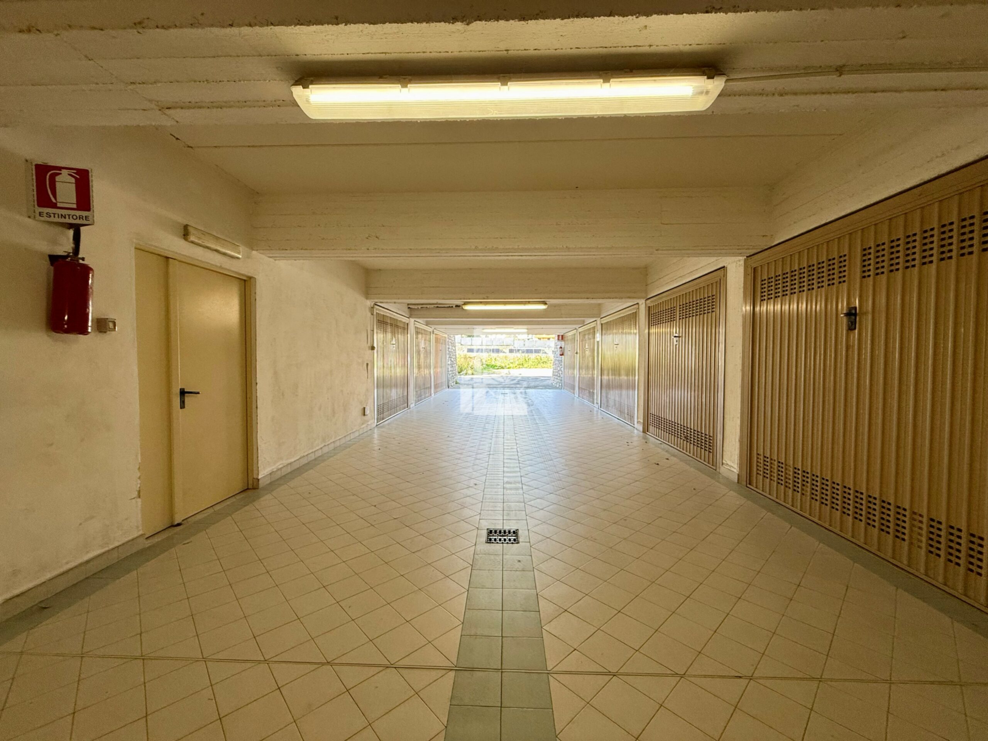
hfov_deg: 102.1
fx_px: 400
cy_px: 370
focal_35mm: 14
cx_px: 494
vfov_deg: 85.7
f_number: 2.2
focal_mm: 2.22
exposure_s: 1/100
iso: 125
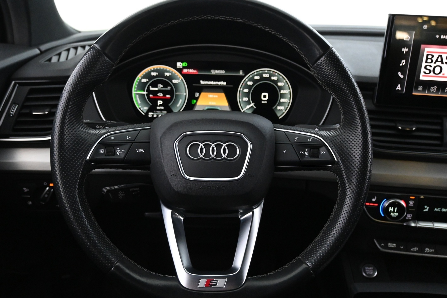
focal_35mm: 36
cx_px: 214
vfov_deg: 37.3
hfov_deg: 53.7
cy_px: 154
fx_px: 442
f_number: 4
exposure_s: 1/30
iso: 4000
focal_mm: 21
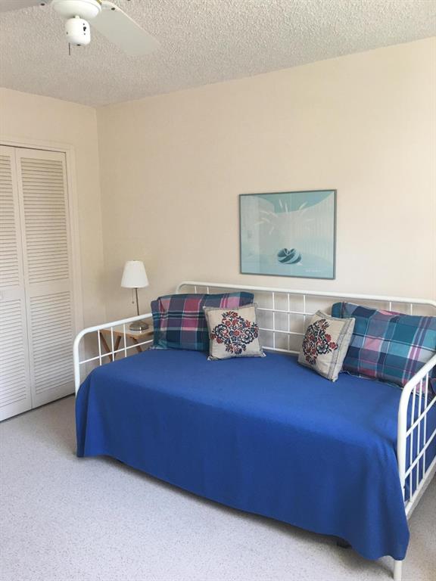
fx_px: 487
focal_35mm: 29
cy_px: 290
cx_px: 218
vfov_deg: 61.7
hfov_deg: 48.2
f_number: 2.2
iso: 32
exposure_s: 1/30
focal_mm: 4.15
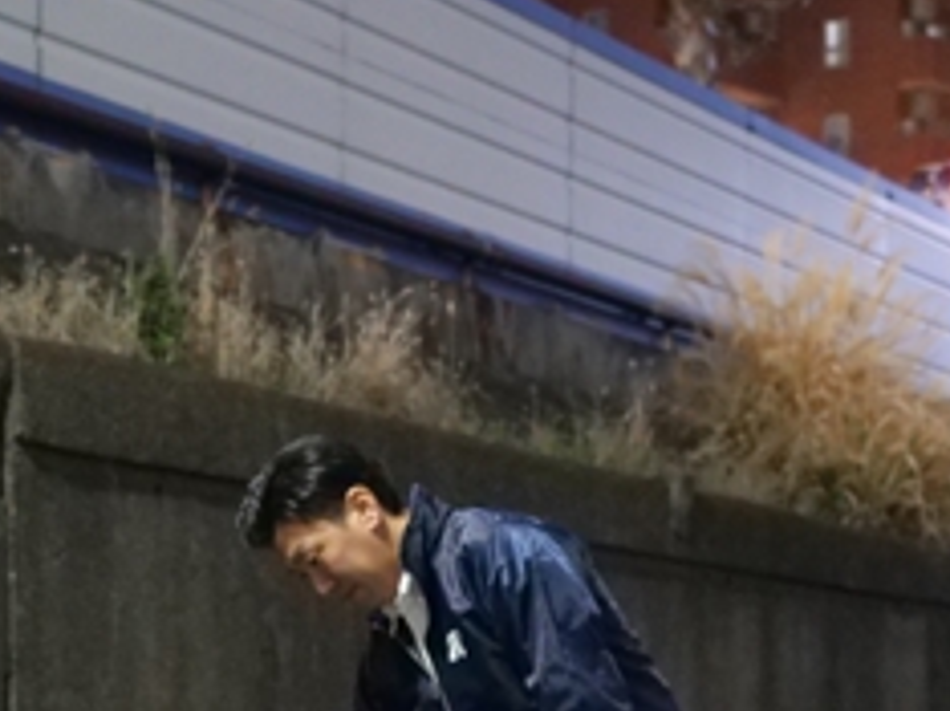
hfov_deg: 18.9
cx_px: 422
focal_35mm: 104
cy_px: 906
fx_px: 2851
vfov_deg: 13.7
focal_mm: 19
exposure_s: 1/15
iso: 3200
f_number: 2.8
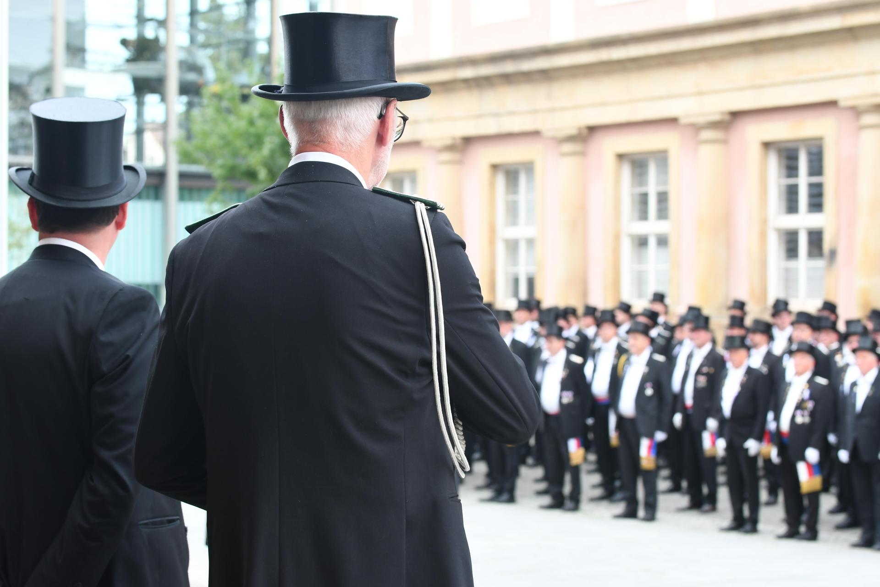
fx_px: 1833
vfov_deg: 18.2
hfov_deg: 27.0
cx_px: 440
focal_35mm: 75
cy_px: 294
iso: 640
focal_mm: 50
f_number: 5
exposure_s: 1/50
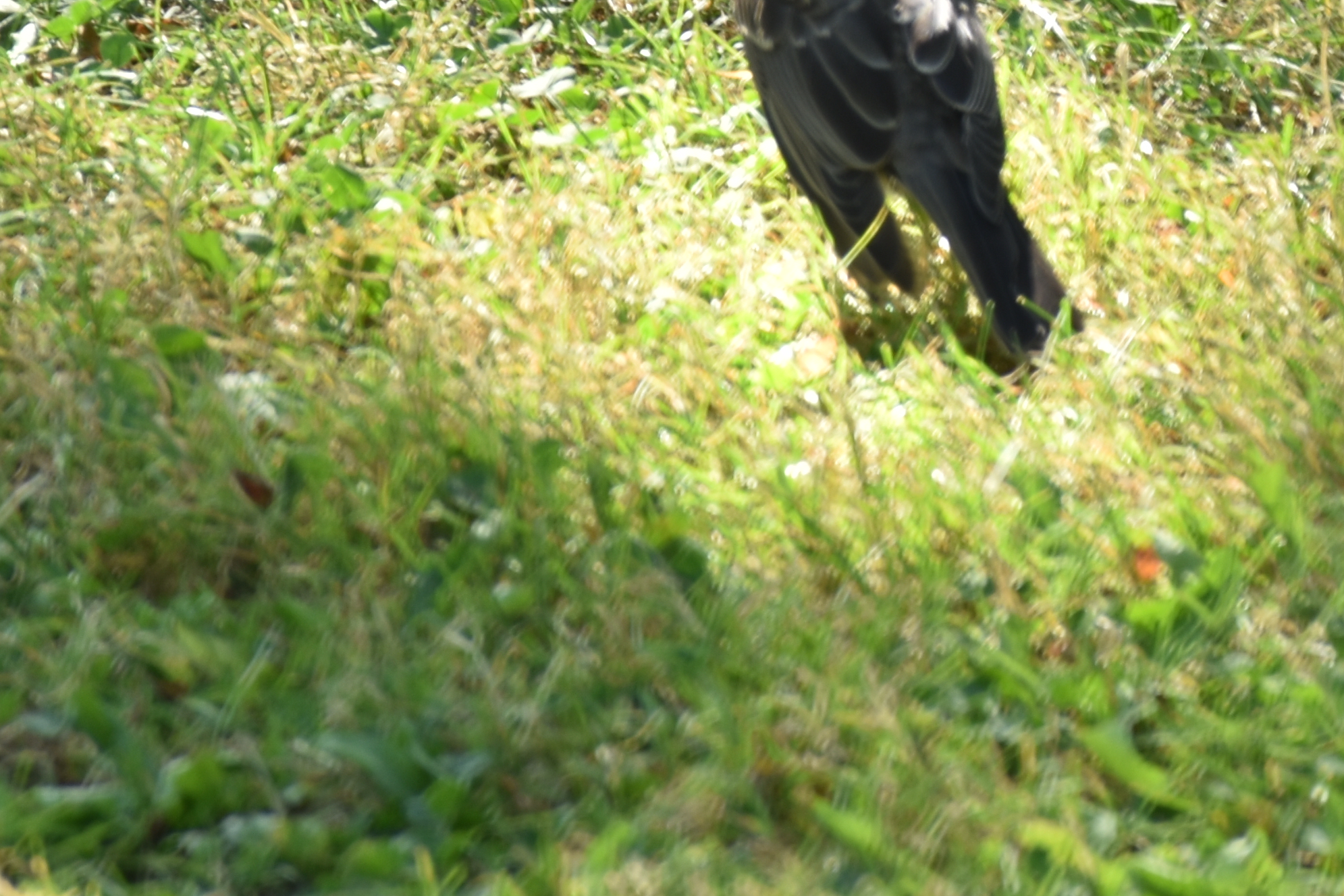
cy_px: -111
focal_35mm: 633
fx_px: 23628
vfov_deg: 2.2
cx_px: 978
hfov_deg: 3.3
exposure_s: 1/30
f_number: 5.6
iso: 100
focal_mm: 140
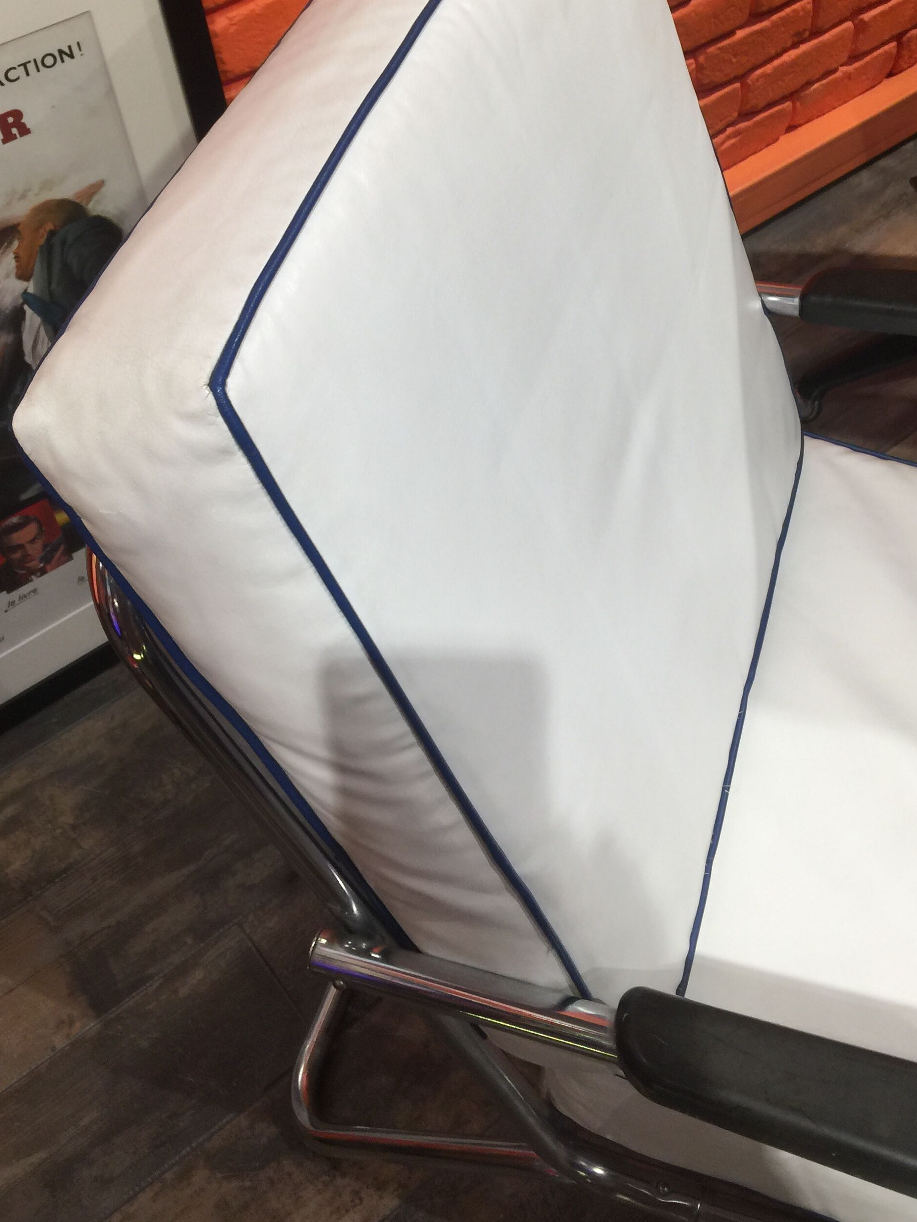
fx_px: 1342
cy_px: 443
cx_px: 493
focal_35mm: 38
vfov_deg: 48.4
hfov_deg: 37.7
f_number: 2.2
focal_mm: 4.15
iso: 32
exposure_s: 1/33
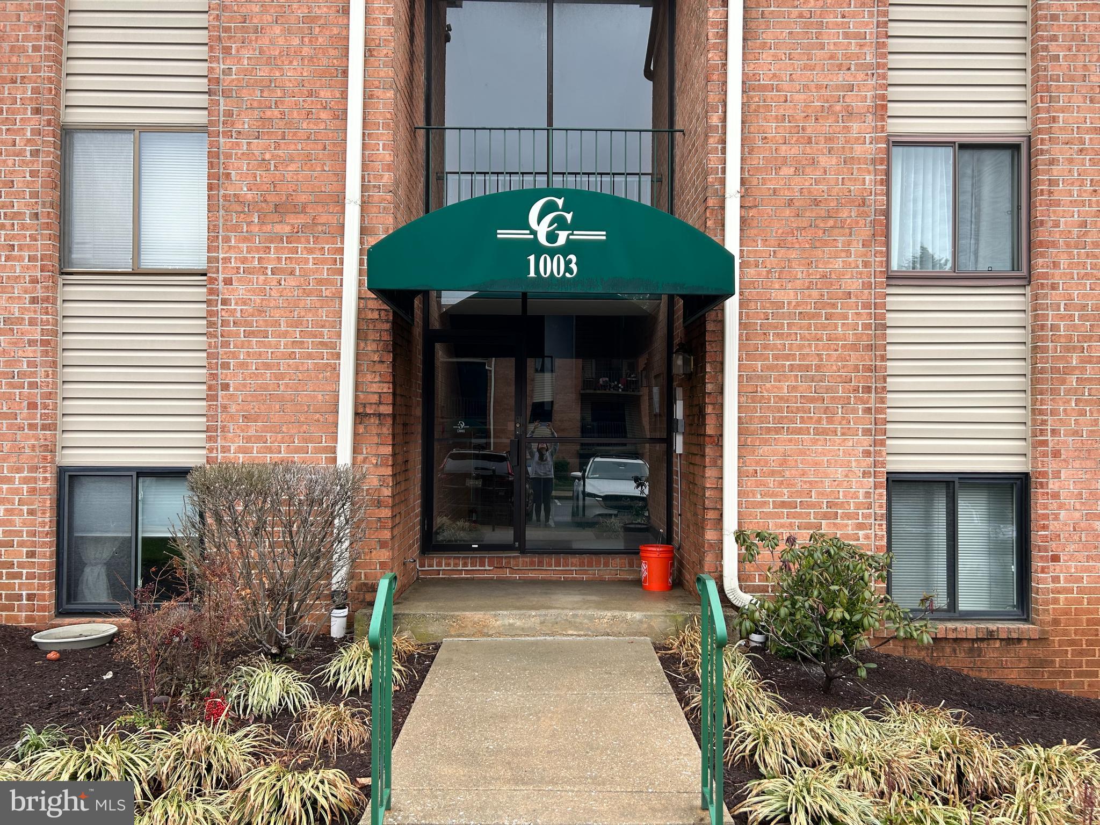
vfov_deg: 53.1
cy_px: 412
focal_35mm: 26
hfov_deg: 67.3
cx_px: 550
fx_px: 826
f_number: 1.5
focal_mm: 5.7
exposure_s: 1/121
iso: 32
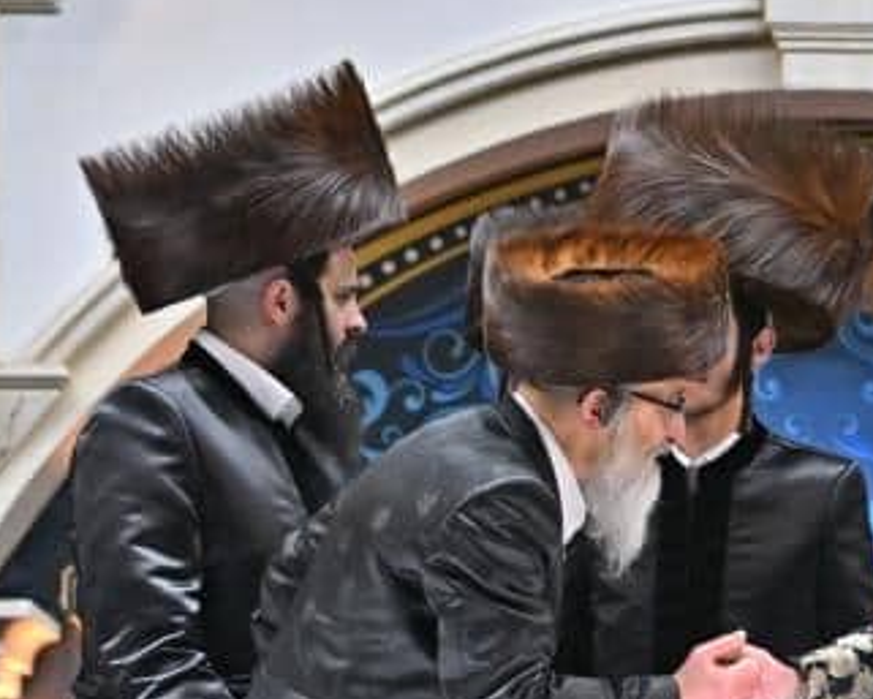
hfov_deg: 5.1
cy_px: 211
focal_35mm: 380
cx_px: 946
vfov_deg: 4.1
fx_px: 9821
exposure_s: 1/640
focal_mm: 85
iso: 500
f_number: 2.8
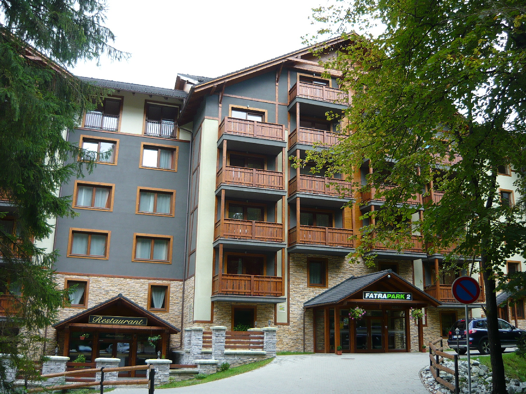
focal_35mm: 33
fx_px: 501
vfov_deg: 42.9
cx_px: 263
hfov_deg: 55.4
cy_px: 197
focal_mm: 5.5
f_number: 2.8
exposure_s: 1/80
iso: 100
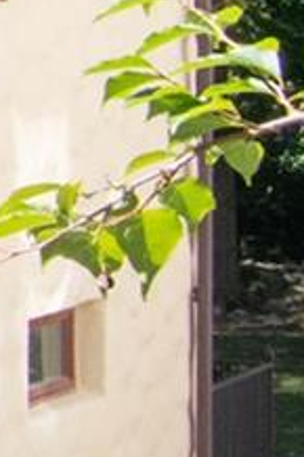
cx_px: -1400
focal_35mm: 212
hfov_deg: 4.9
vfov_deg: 9.3
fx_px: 2686
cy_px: -339
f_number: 13
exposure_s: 1/160
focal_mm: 15
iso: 640
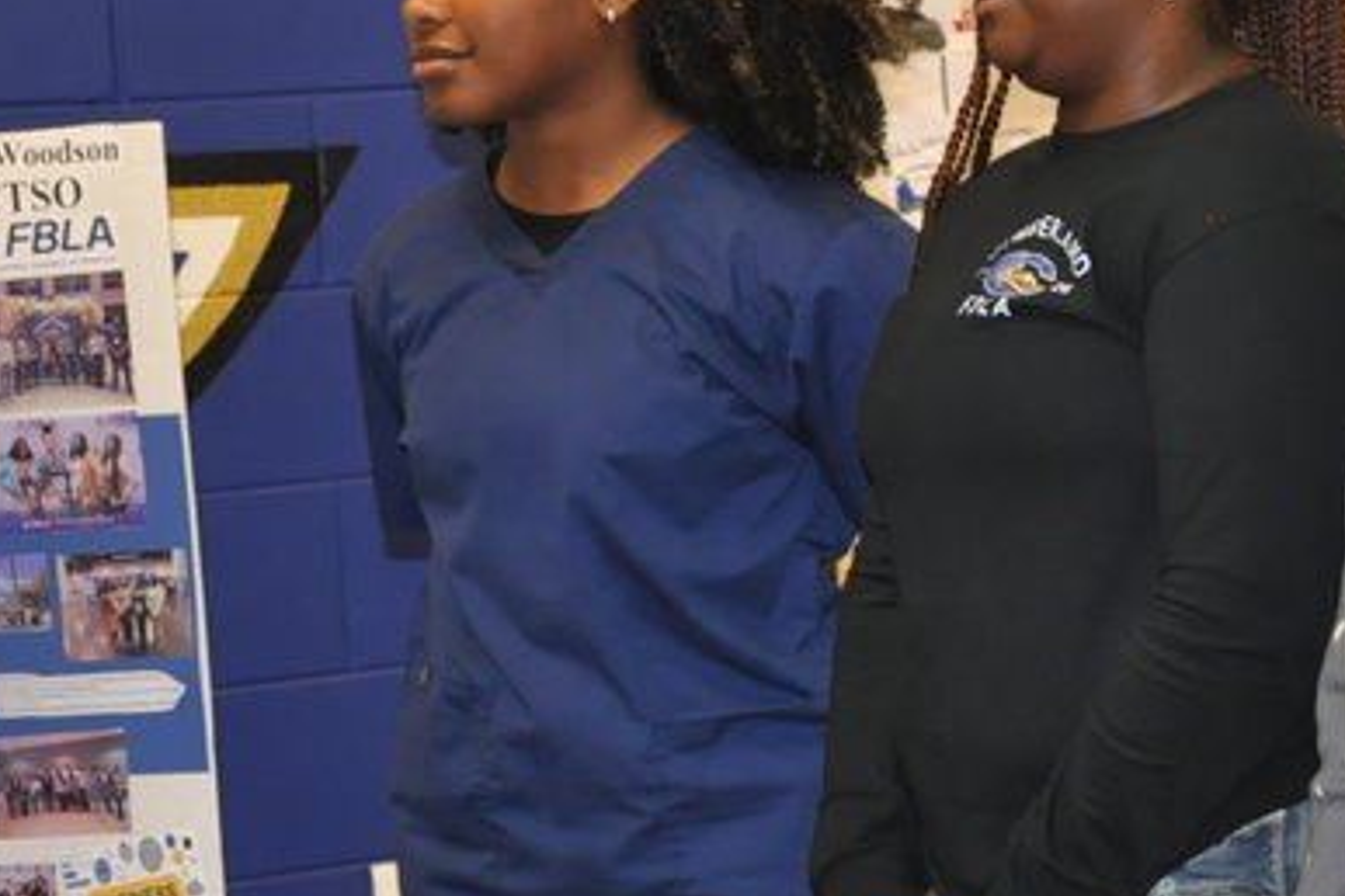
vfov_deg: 12.3
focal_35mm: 111
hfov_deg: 18.0
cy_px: 333
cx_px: 1314
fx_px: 4147
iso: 800
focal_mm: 28
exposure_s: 1/60
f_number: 4
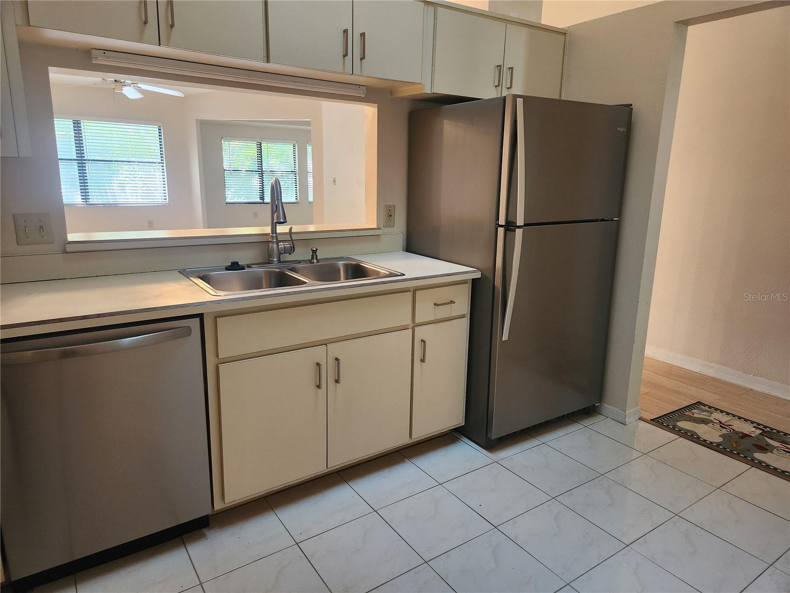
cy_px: 296
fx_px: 525
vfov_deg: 58.9
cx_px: 395
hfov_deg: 73.9
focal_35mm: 23
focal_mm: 5.4
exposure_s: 1/120
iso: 400
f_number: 1.8
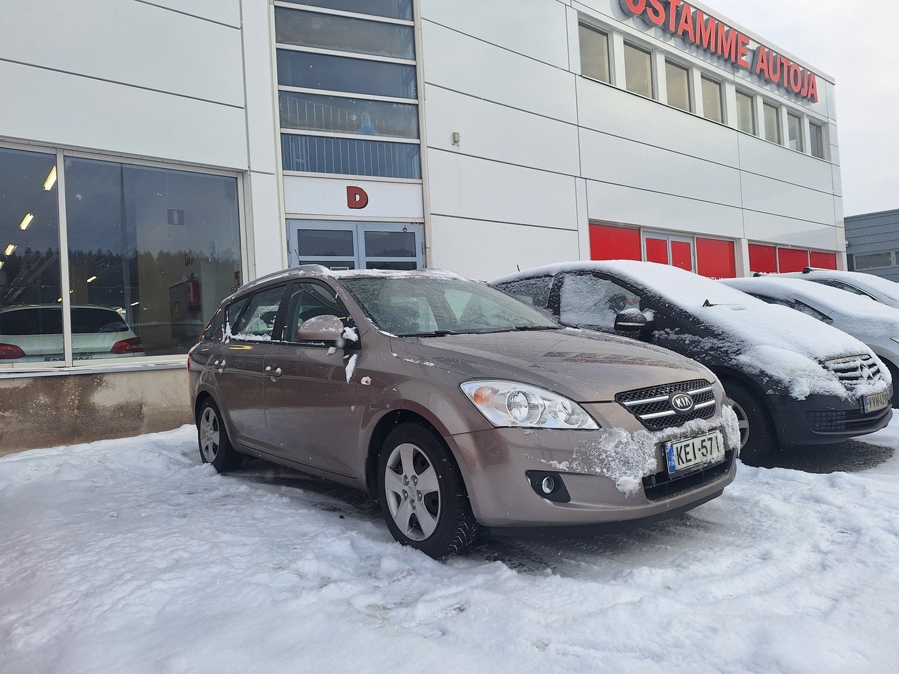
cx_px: 450
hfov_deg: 73.9
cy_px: 337
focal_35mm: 23
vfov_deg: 58.9
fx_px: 597
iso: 40
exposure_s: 1/725
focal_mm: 5.54
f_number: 1.8
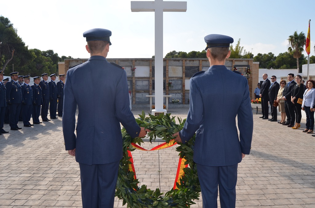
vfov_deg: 47.7
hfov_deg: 67.5
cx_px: 158
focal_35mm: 27
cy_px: 104
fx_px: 236
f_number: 10
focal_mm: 18
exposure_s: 1/200
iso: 100
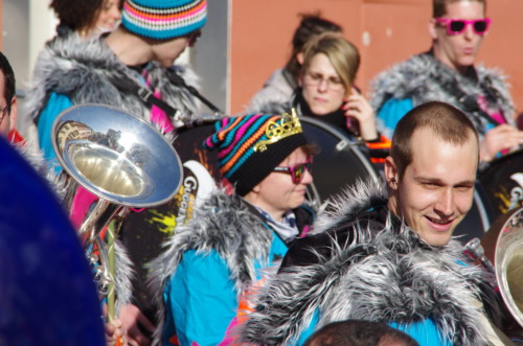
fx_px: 4349
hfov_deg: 6.9
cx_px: 262
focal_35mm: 300
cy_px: 173
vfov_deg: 4.6
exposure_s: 1/320
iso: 200
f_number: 11
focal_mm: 200
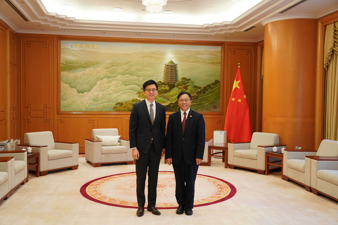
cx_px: 169
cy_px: 112
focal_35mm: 36
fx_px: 338
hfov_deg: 53.1
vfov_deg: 36.9
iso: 500
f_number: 4
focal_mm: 36
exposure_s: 1/40
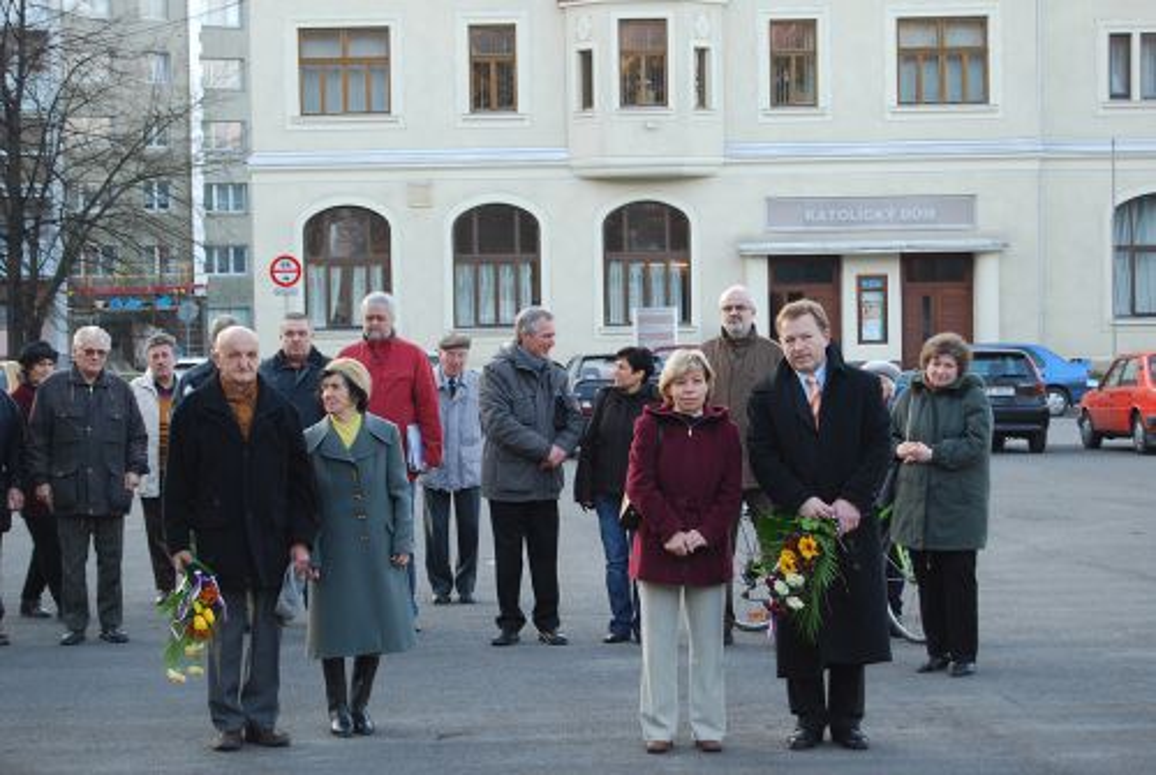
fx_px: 2653
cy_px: 388
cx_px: 578
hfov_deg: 24.6
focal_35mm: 82
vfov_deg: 16.6
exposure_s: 1/30
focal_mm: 55
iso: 220
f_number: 5.6
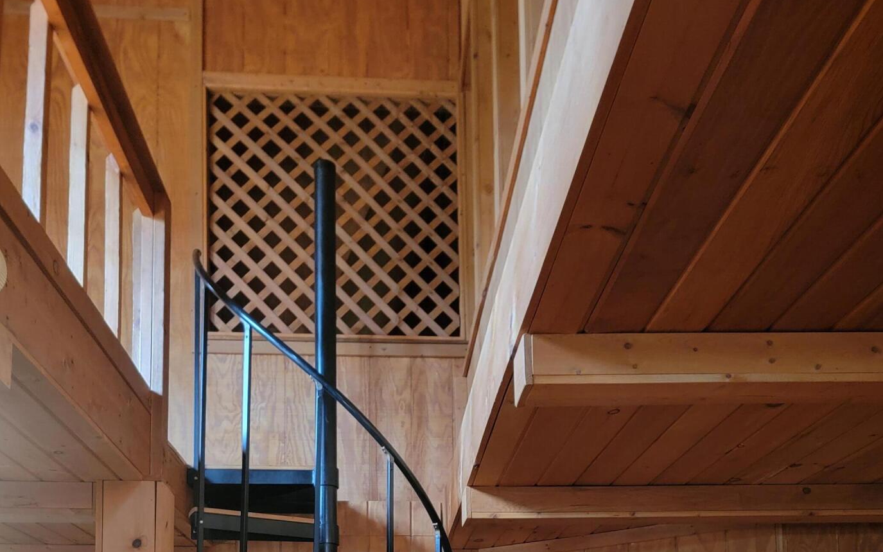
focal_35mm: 37
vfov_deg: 30.5
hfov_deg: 52.8
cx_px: 440
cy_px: 616
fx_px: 890
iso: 640
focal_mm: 6.7
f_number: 1.8
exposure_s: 1/24
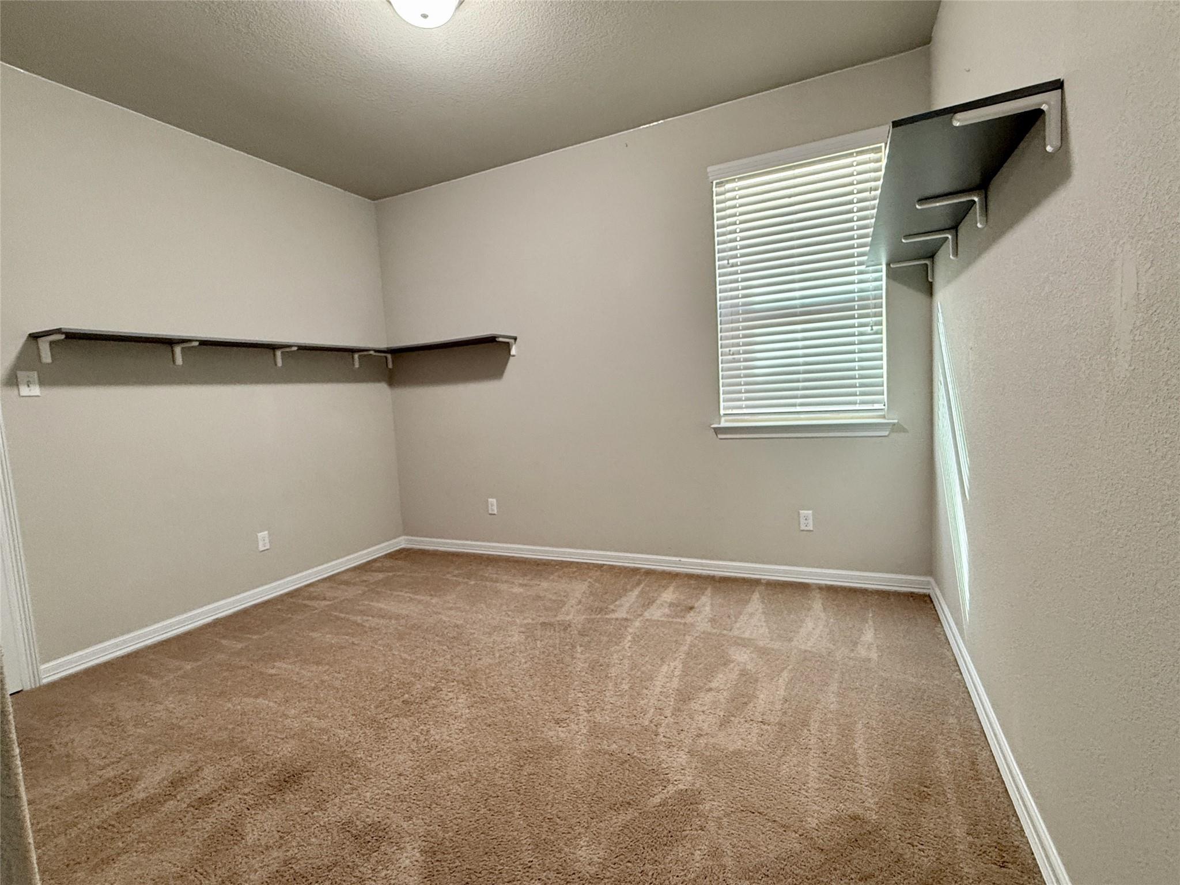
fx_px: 477
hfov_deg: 102.1
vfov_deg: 85.7
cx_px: 590
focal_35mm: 14
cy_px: 442
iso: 400
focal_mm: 2.22
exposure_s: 1/60
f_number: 2.2
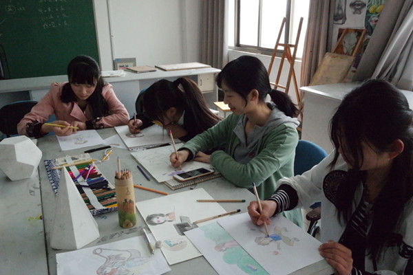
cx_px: 206
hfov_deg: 61.9
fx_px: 344
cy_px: 138
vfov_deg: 43.6
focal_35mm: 30
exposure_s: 1/100
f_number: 22
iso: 6400
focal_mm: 20
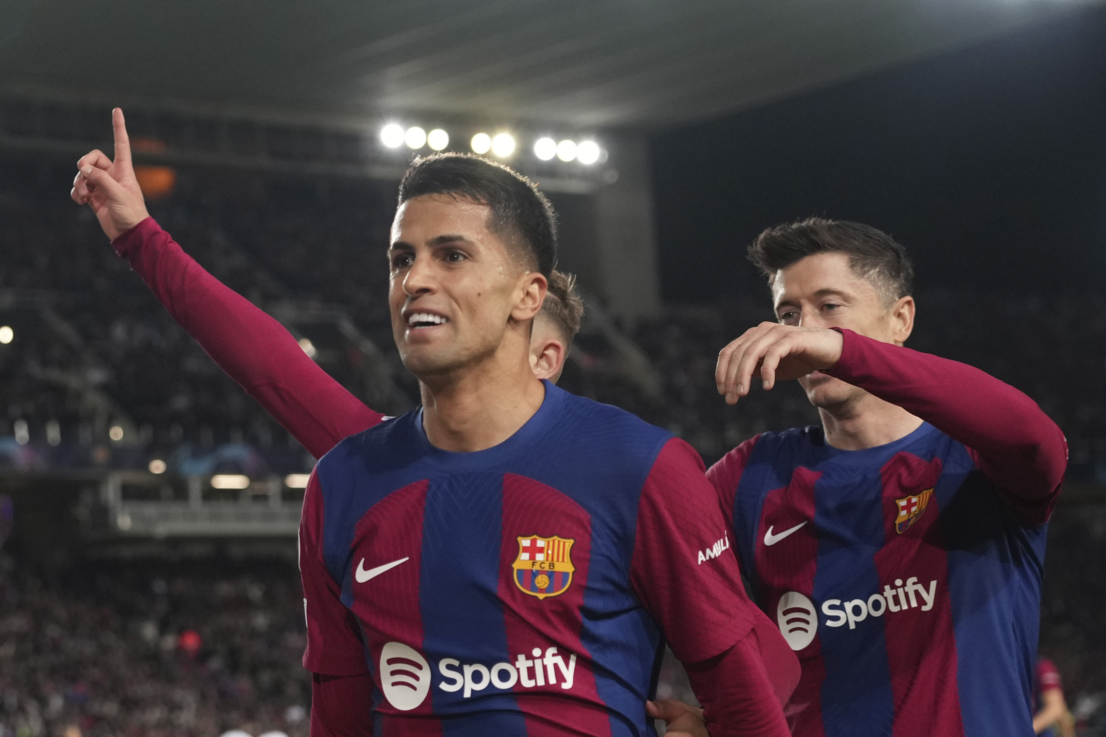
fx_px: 1567
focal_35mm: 51
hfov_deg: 38.9
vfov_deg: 26.5
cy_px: 368
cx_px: 553
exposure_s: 1/1600
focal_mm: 51
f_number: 2.8
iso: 2000
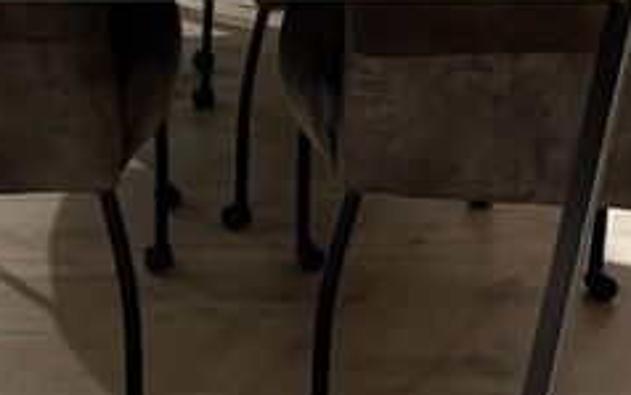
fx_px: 1273
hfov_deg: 27.6
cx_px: 196
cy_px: -95
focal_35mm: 74
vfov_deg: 16.8
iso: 200
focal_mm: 5.1
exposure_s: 1/56
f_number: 1.6
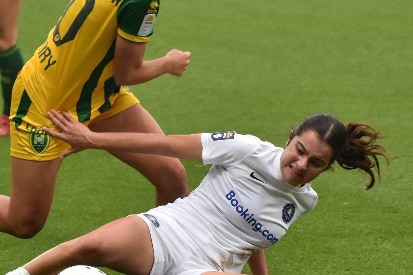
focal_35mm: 260
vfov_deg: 5.3
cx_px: 150
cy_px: 111
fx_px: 2982
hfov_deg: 7.9
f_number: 3.5
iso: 800
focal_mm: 102
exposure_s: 1/500
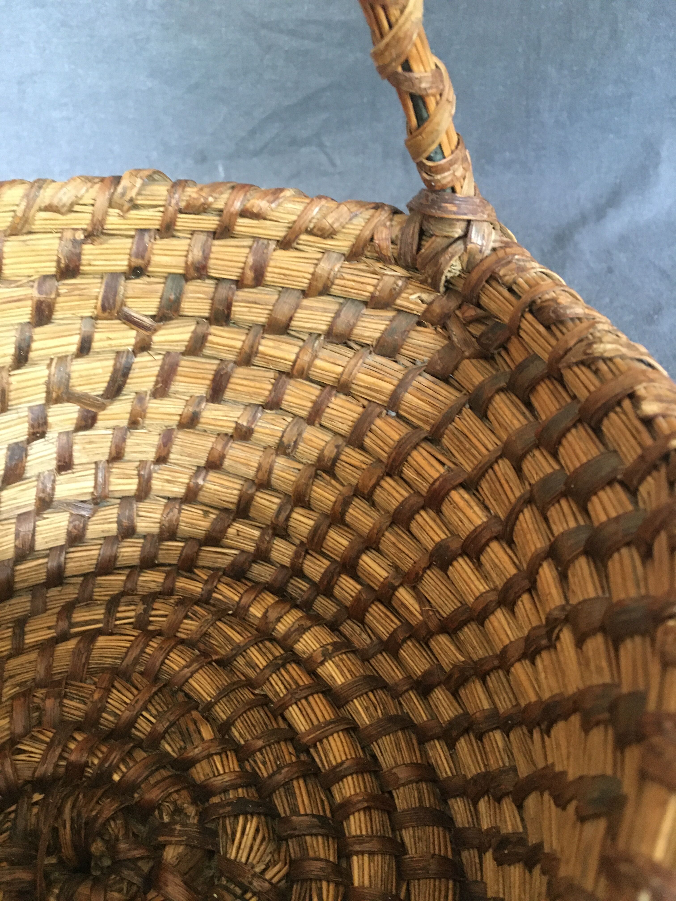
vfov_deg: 61.7
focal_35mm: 29
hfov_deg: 48.2
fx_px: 755
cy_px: 450
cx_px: 338
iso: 250
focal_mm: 4.15
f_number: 2.2
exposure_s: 1/17
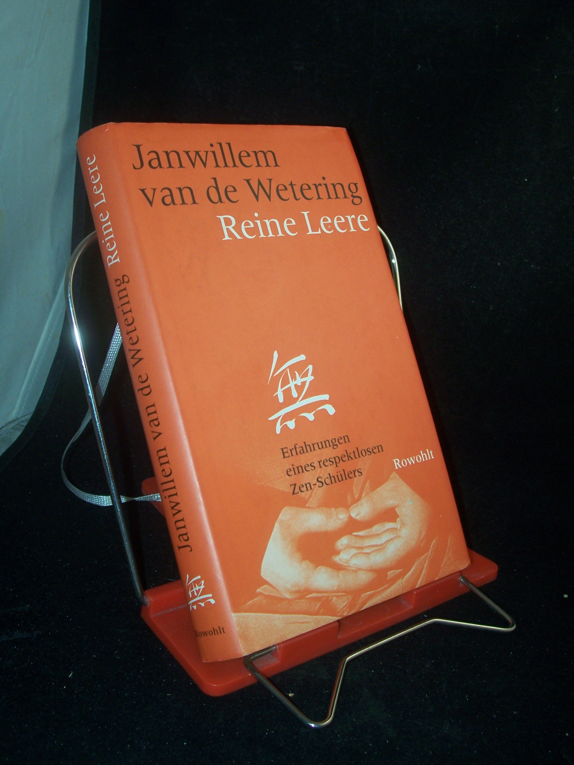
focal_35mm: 42
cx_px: 287
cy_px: 382
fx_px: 929
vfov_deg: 44.8
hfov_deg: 34.3
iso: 80
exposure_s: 1/60
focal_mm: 7
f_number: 2.8
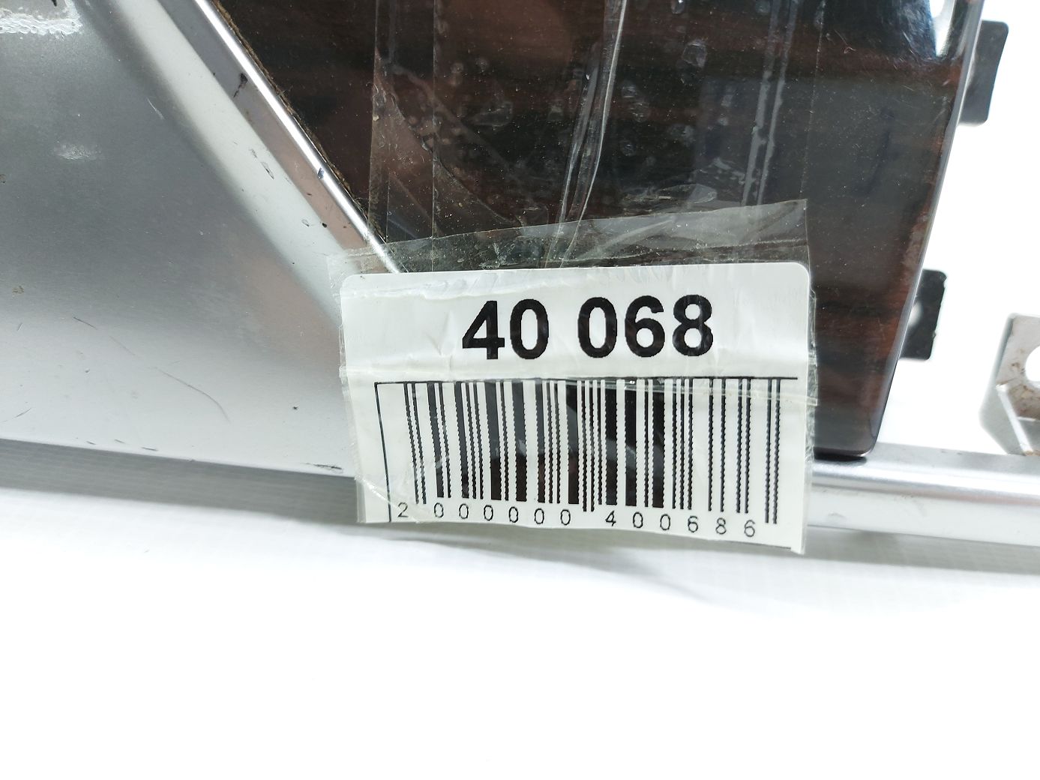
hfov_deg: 71.6
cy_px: 390
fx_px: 721
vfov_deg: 56.8
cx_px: 520
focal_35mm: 24
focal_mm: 5.23
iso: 100
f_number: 1.8
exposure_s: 1/50
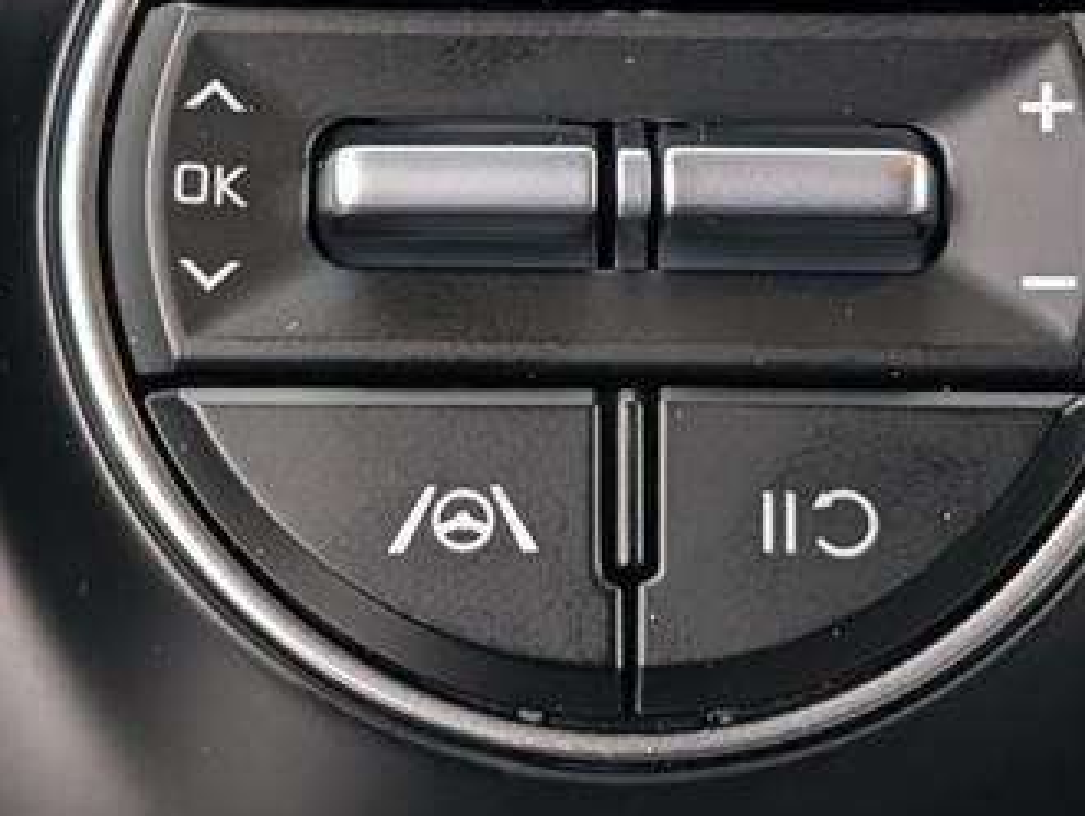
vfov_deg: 15.5
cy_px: 141
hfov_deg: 20.6
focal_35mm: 95
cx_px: 566
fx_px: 2980
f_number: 1.68
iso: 675
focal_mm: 6.9
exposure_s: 1/909
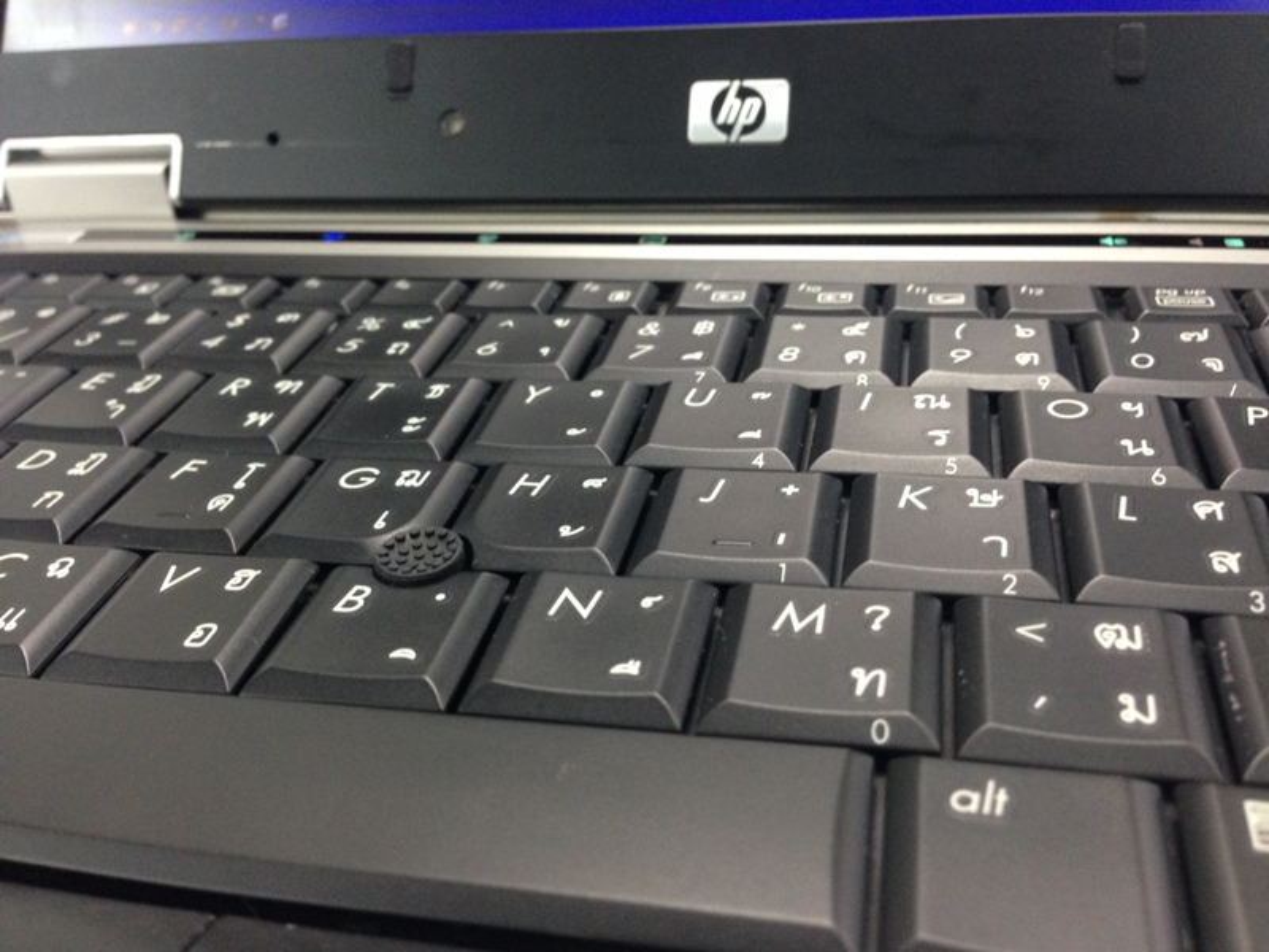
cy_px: 476
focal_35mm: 33
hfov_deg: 55.4
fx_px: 1210
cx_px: 634
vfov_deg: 42.9
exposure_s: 1/20
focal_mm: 4.12
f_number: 2.4
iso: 200
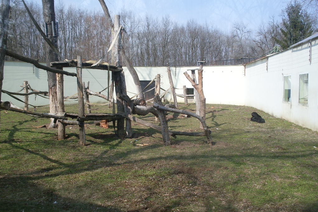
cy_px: 113
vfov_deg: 33.4
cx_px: 159
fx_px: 353
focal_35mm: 40
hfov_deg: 48.5
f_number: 8.4
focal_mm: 6.3
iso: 80
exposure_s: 1/125
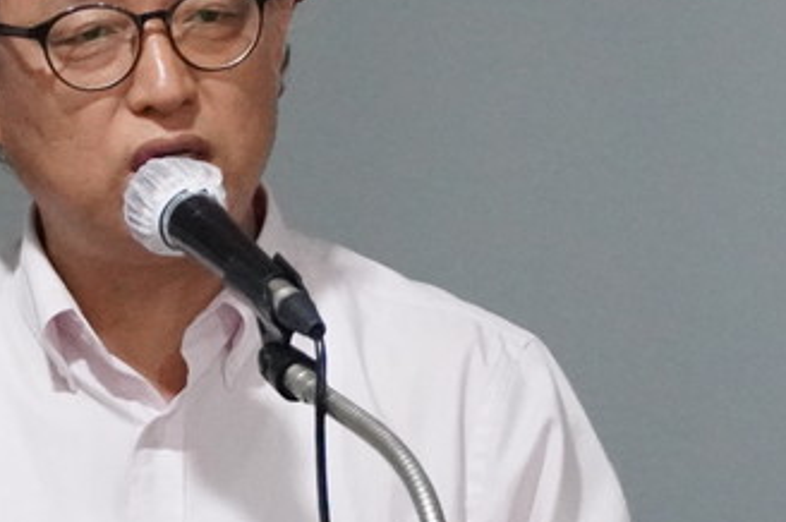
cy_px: 430
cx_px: 259
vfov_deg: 1.7
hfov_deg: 2.6
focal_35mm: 791
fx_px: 17252
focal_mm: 135
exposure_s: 1/200
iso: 8000
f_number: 5.6
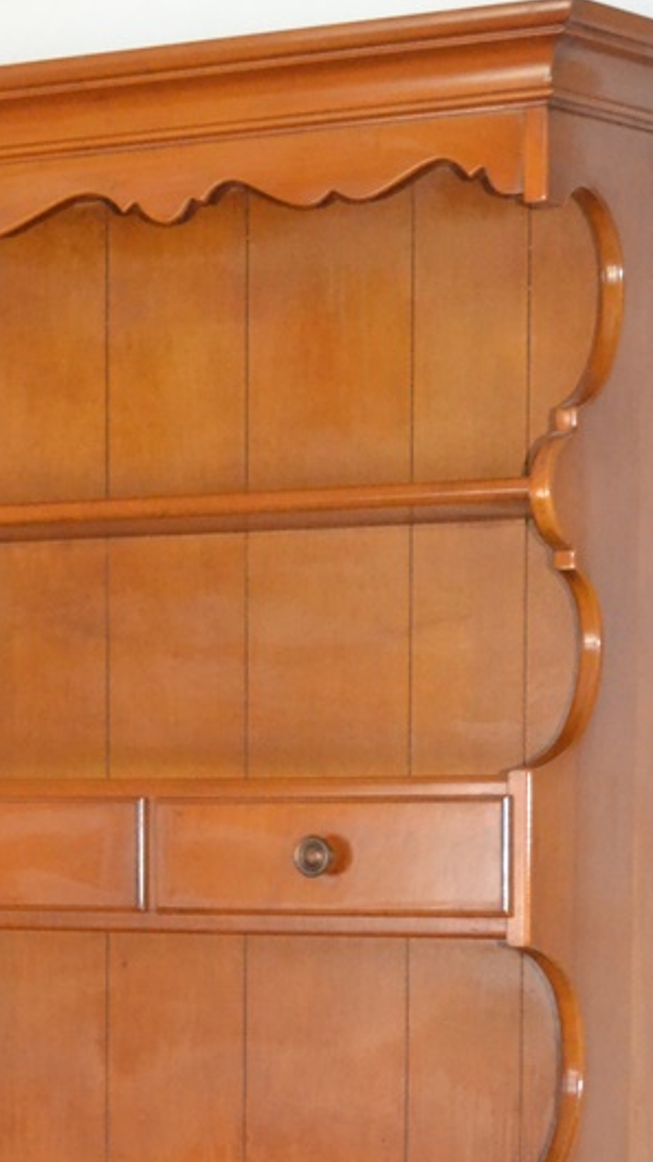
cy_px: 1281
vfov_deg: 15.6
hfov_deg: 9.0
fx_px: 4125
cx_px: -106
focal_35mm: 134
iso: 2800
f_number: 4.5
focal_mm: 30
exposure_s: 1/60
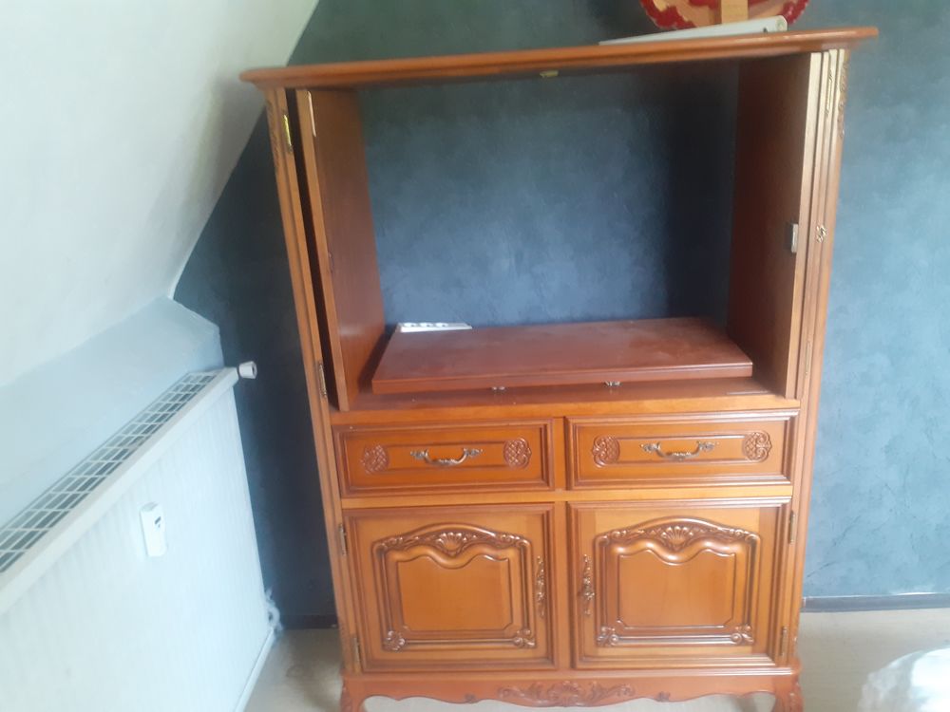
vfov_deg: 51.4
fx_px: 741
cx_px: 475
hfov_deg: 65.3
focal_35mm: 27
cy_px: 356
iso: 200
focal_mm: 3.6
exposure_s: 1/25
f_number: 1.9
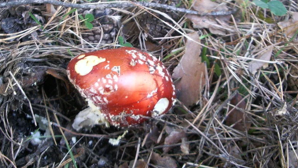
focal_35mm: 47
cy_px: 61
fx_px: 371
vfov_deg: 25.3
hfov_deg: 43.7
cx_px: 137
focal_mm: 5.8
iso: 200
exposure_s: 1/20
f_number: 2.6
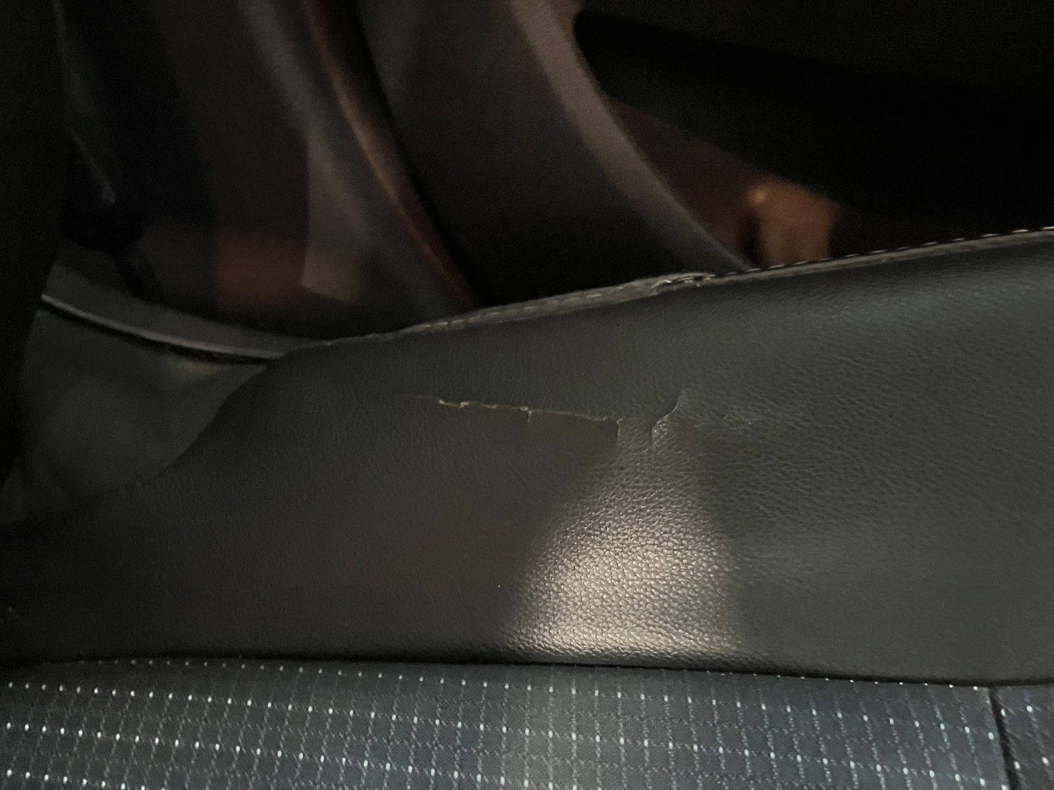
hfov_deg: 67.3
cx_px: 527
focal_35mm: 26
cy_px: 395
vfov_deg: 53.1
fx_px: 792
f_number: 1.6
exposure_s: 1/17
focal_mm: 5.1
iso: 8000
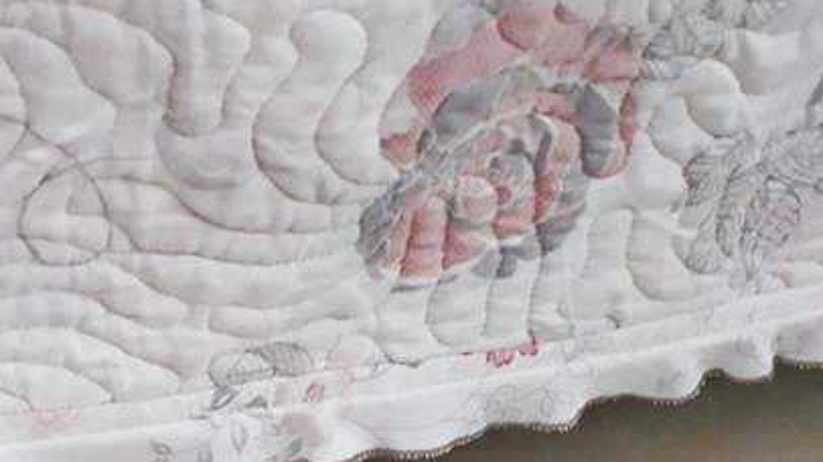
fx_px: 1920
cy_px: 515
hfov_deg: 23.0
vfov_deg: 13.4
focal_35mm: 88
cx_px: -49
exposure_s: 1/17
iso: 761
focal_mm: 4.5
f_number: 2
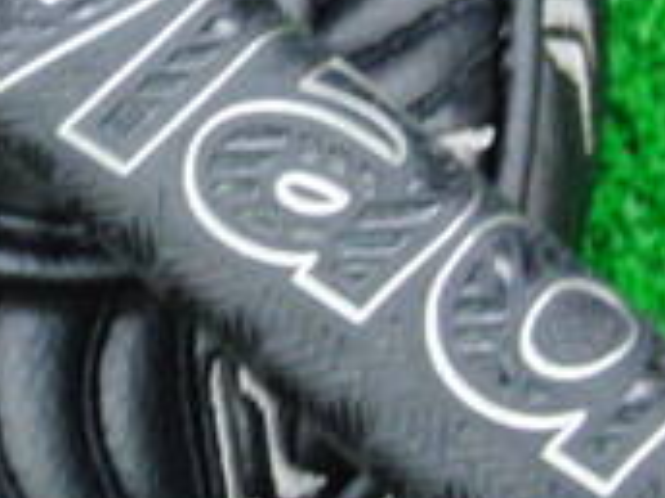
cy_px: 31
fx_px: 2651
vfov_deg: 10.7
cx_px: -27
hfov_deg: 14.0
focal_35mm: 138
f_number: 3.6
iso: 400
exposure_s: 1/20
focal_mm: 6.42
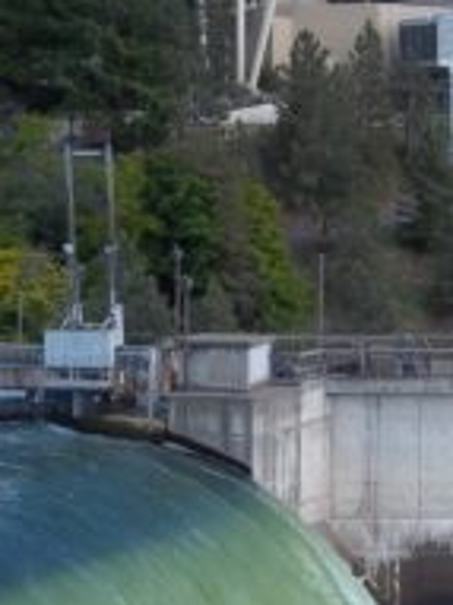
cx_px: 295
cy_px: 405
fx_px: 2271
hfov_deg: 11.4
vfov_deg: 15.1
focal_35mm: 130
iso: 64
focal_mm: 8.3
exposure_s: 1/250
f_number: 4.58
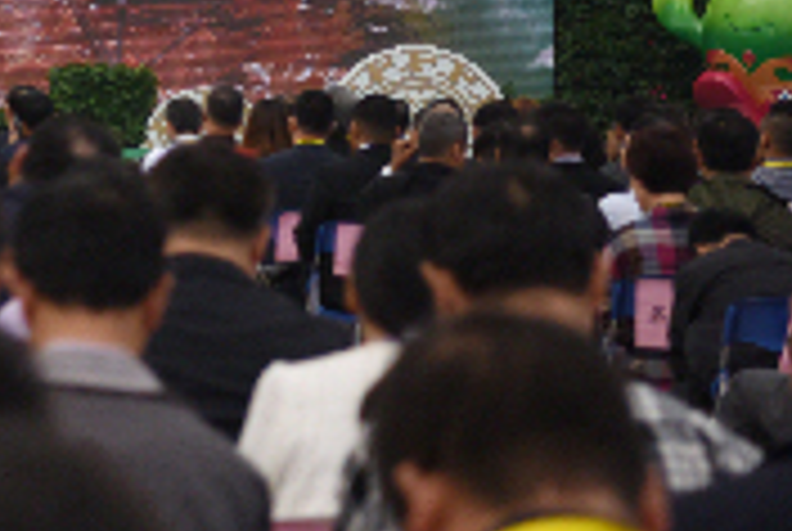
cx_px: -500
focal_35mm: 246
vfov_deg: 5.6
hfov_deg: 8.1
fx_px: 5421
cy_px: -110
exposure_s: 1/3200
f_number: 3.2
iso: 400
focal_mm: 62
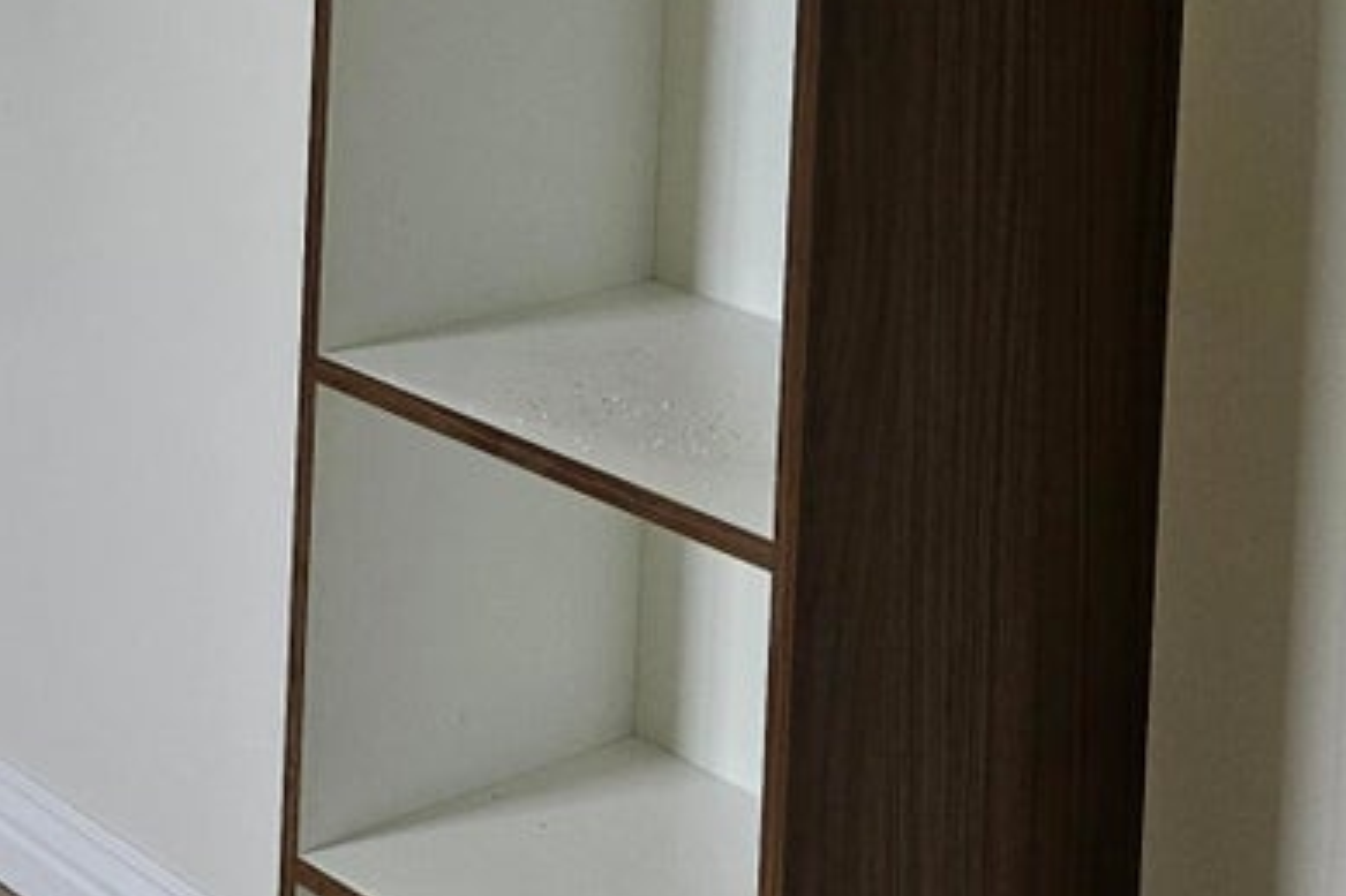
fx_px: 3139
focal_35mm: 84
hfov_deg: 24.0
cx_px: 362
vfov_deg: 15.2
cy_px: -377
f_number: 1.8
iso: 125
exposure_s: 1/207
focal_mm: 5.4
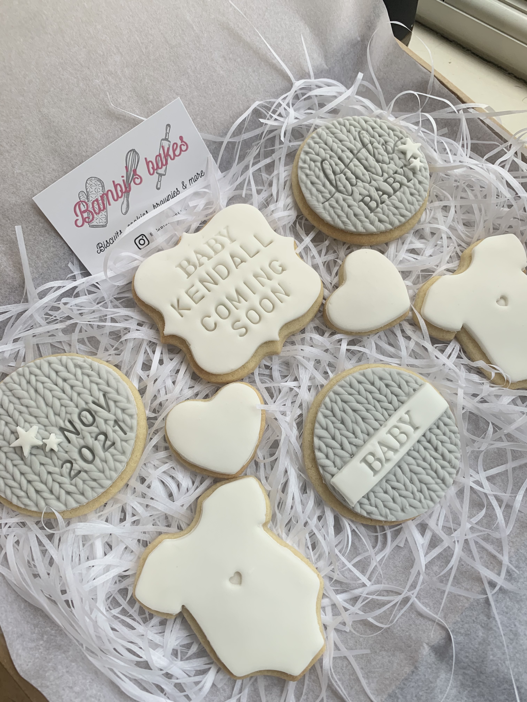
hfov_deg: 53.1
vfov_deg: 67.3
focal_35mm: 26
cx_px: 264
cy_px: 351
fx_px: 528
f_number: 1.8
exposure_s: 1/121
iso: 40
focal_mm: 4.25
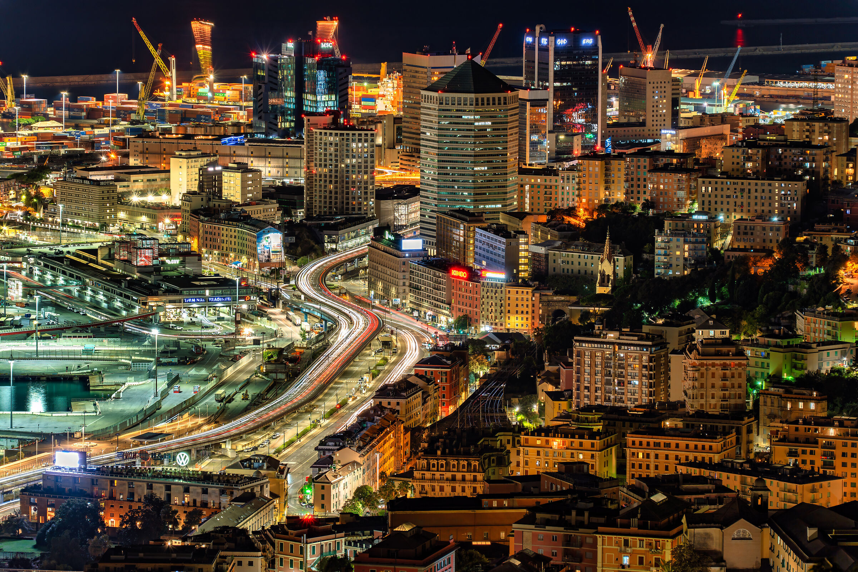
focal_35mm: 187
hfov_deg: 11.0
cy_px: 286
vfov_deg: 7.3
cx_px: 429
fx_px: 4456
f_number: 7.1
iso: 100
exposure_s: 13
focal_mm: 187
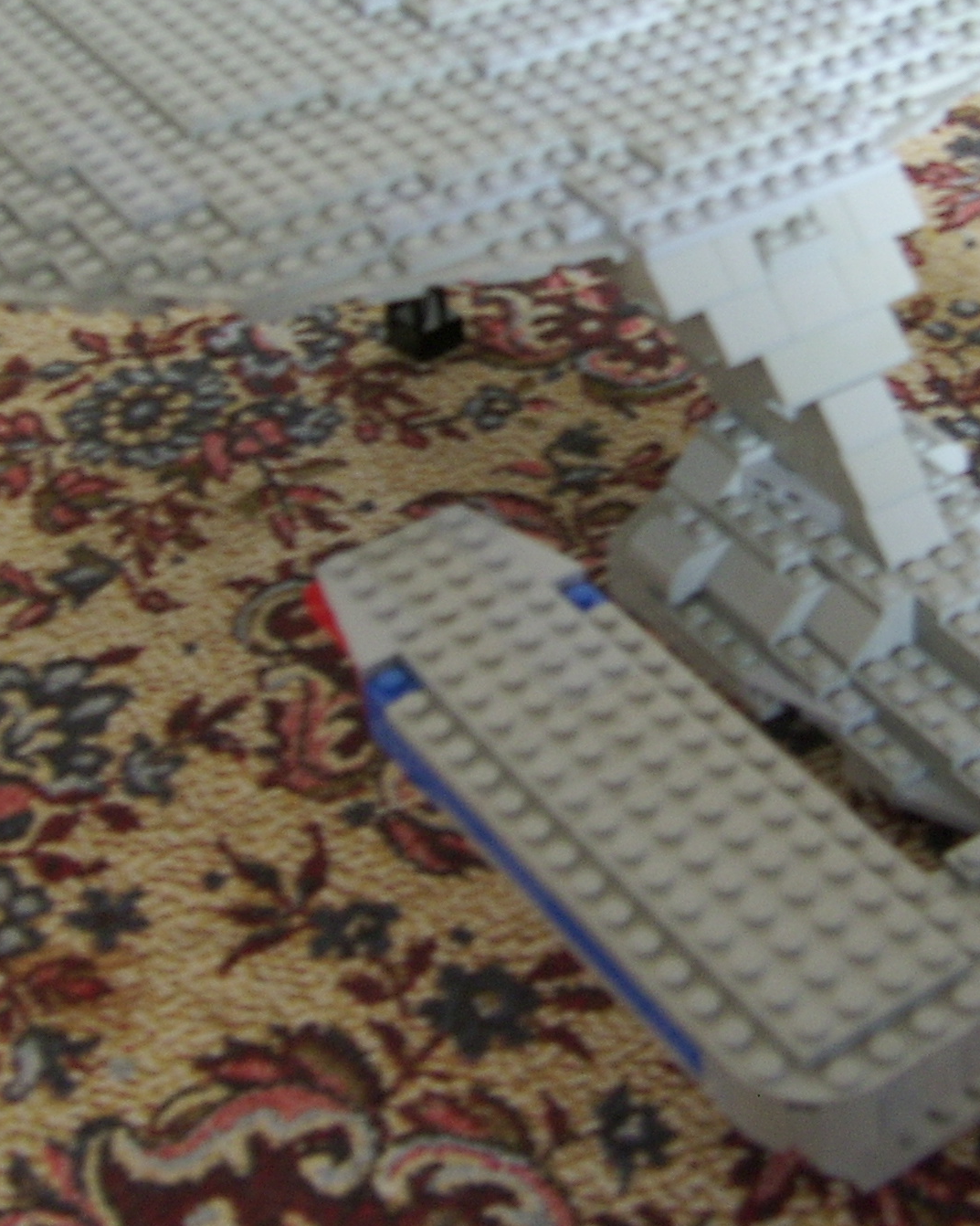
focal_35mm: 66
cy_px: 394
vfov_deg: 28.5
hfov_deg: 23.0
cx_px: 646
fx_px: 2394
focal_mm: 5.95
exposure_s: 1/5
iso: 100
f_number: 2.8
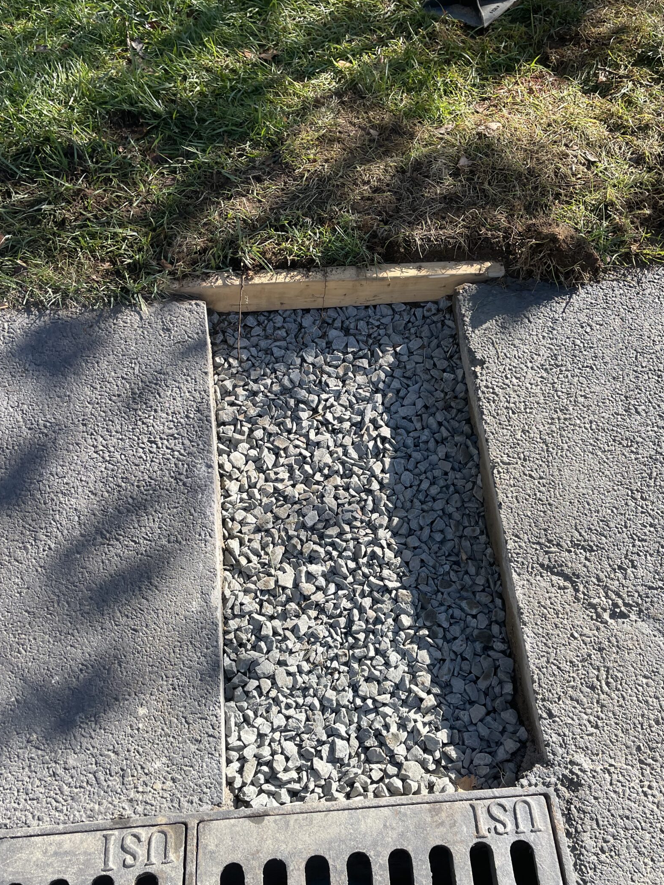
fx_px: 818
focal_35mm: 32
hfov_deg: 44.1
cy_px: 500
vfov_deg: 56.6
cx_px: 366
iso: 32
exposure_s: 1/1038
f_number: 1.6
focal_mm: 5.1
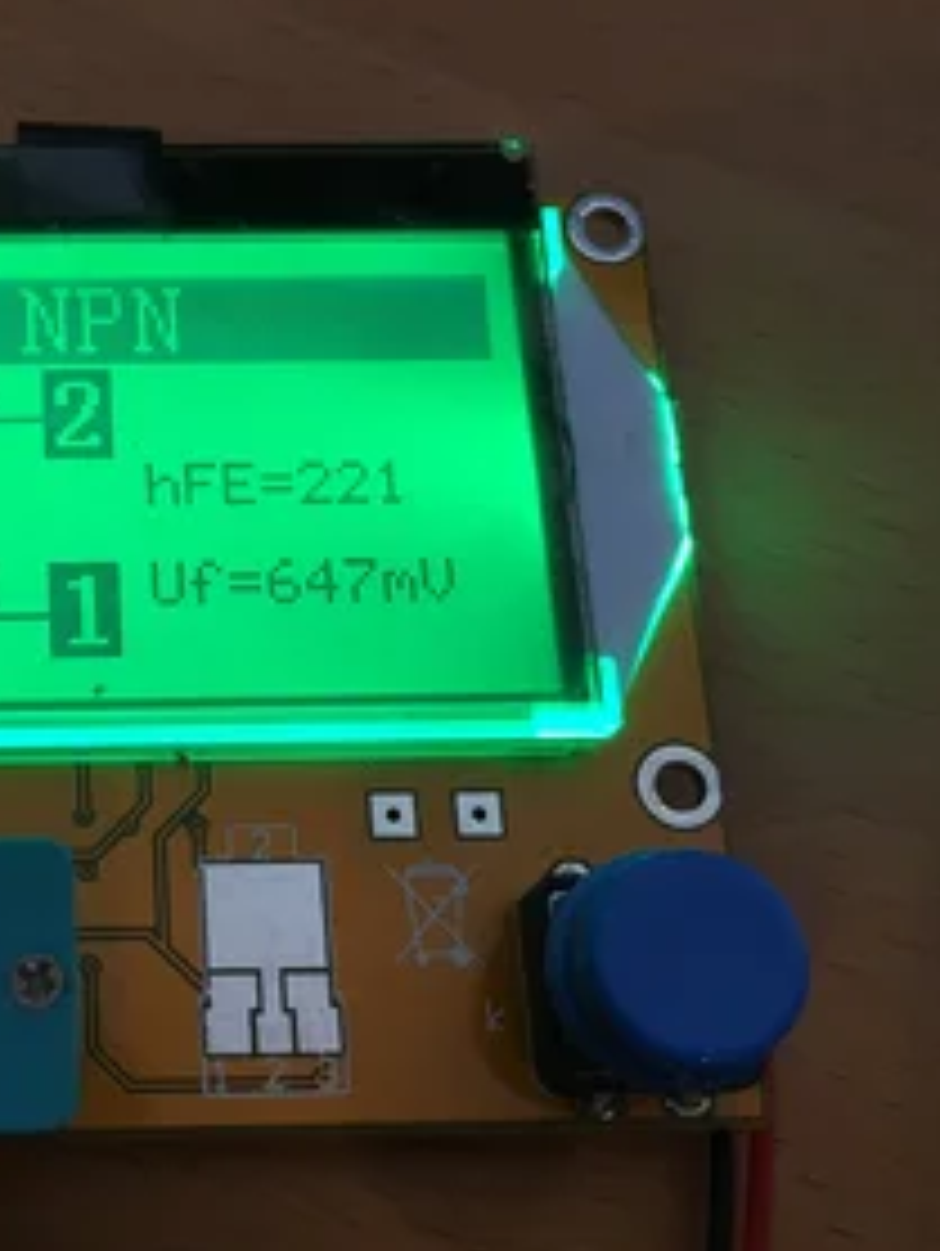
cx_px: 36
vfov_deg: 38.2
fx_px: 1808
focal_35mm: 50
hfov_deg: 27.7
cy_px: 612
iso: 100
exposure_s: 1/33
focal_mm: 4.15
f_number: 2.2
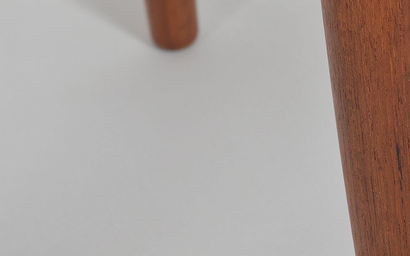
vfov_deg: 3.7
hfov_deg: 6.0
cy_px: -57
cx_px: 214
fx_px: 3933
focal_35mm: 352
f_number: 22
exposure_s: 1/125
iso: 100
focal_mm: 125
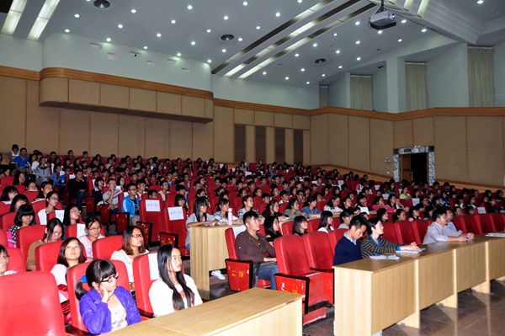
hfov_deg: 62.0
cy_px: 168
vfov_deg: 43.5
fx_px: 420
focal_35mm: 30
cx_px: 252
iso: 400
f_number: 6.3
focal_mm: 20
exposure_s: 1/50
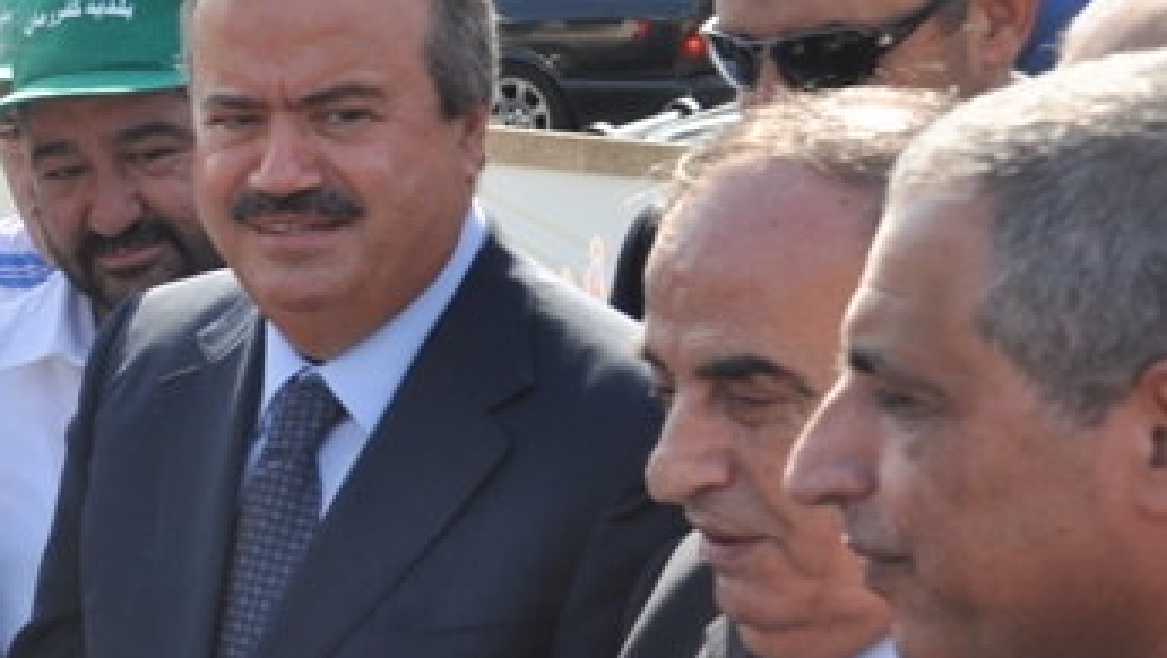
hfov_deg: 17.8
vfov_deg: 10.8
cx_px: -390
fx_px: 3468
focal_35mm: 112
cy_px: 410
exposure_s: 1/250
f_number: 8
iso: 200
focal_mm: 24
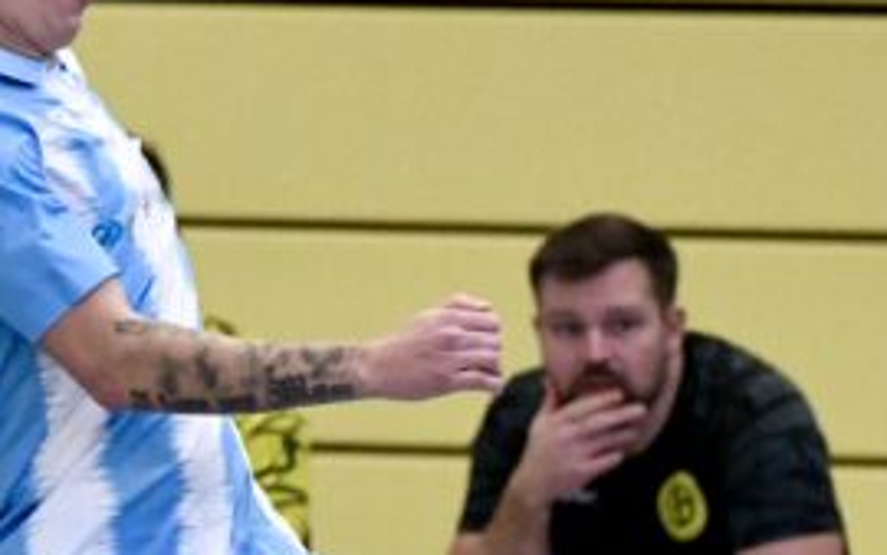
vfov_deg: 2.1
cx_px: 677
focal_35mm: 619
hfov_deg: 3.4
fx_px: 14970
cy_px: 560
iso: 8000
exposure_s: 1/1600
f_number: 2.8
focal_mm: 160
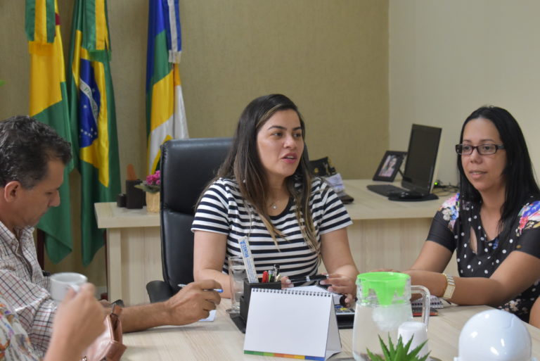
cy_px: 180
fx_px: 1238
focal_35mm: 82
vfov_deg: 16.6
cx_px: 270
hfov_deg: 24.6
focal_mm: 55
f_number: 5.6
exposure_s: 1/60
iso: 2000
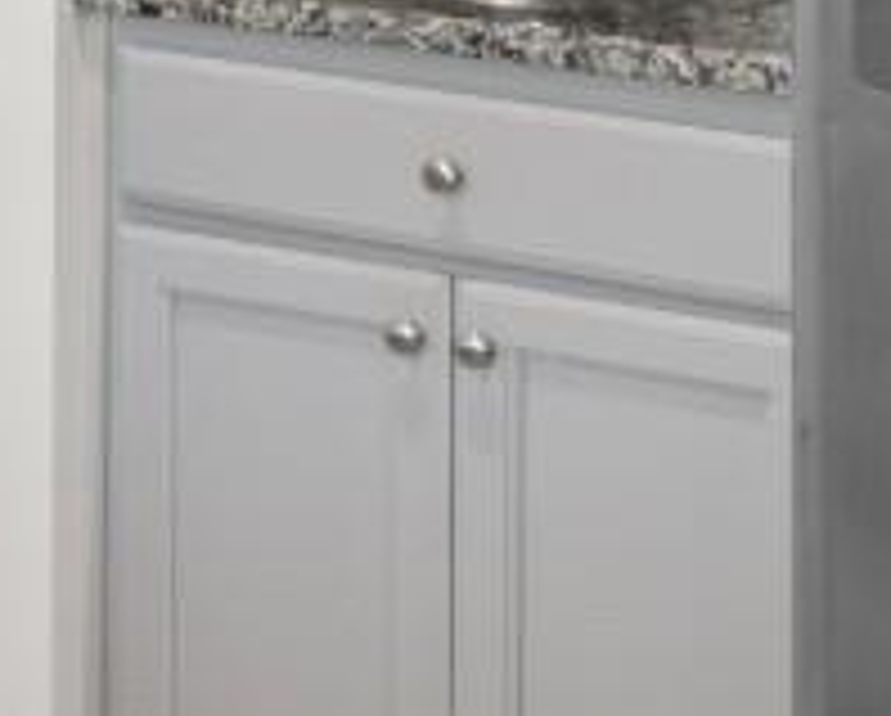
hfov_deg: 10.2
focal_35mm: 161
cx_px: -1314
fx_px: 4252
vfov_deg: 9.1
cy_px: -680
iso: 100
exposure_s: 2
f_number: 5
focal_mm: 14
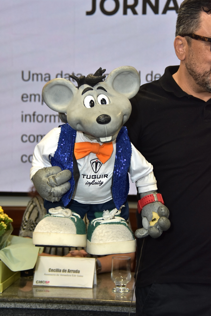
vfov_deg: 18.9
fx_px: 949
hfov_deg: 12.7
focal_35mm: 108
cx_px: 106
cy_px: 158
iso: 640
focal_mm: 72
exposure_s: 1/80
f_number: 5.6
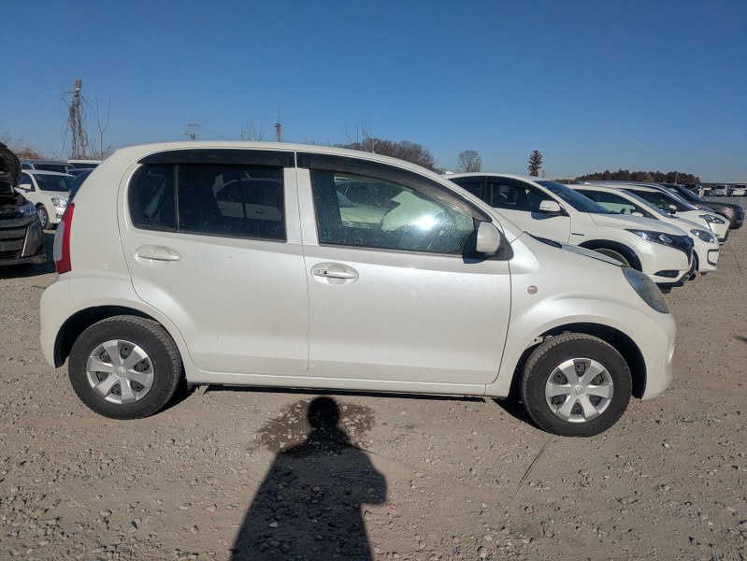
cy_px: 280
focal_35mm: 25
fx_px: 540
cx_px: 374
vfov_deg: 54.9
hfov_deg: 69.4
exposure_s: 1/10101
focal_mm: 5.43
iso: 48
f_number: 1.89
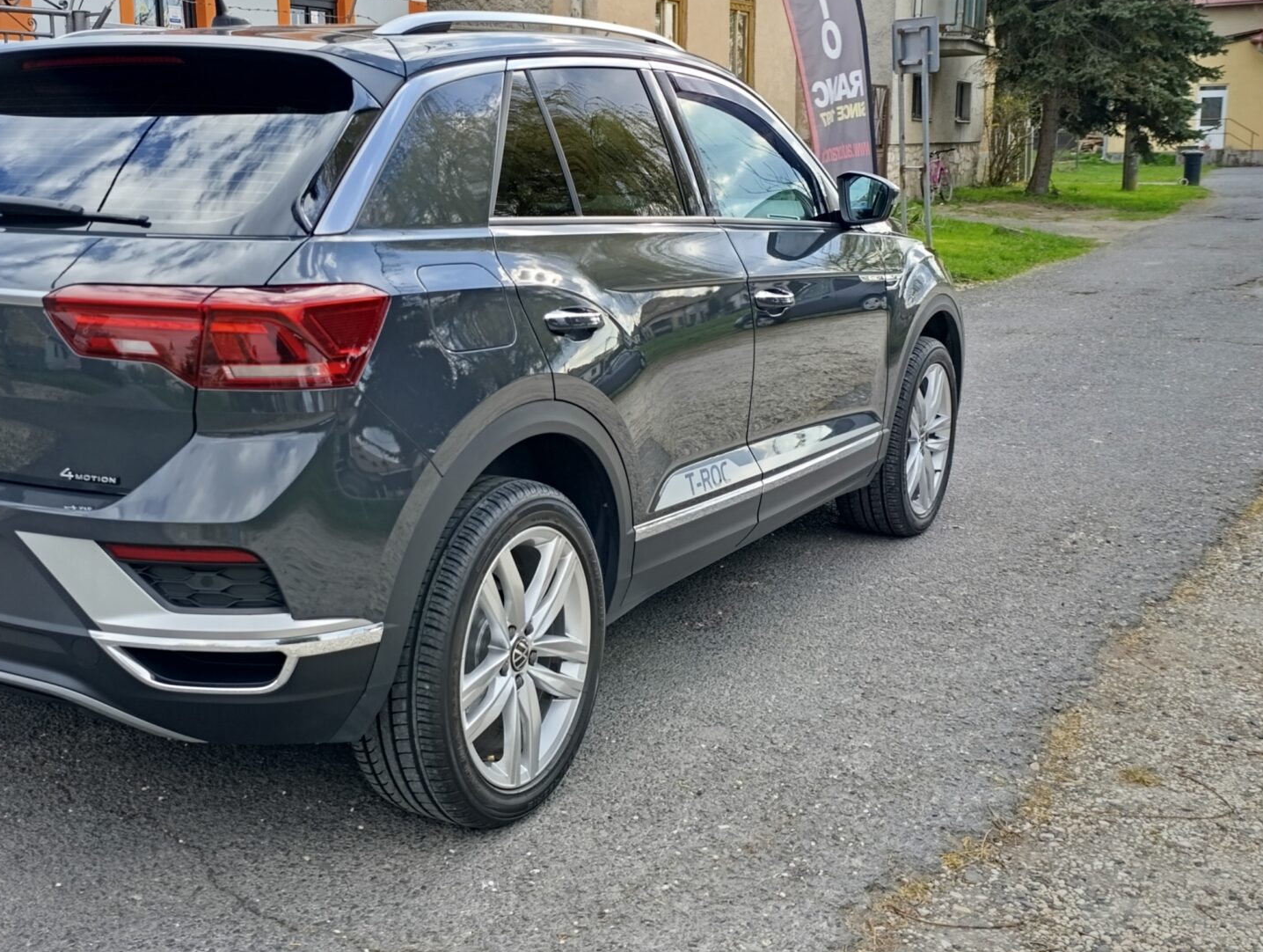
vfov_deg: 35.2
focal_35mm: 41
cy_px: 457
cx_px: 429
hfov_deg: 45.1
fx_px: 1498
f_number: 1.6
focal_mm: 6.14
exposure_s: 1/133
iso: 50
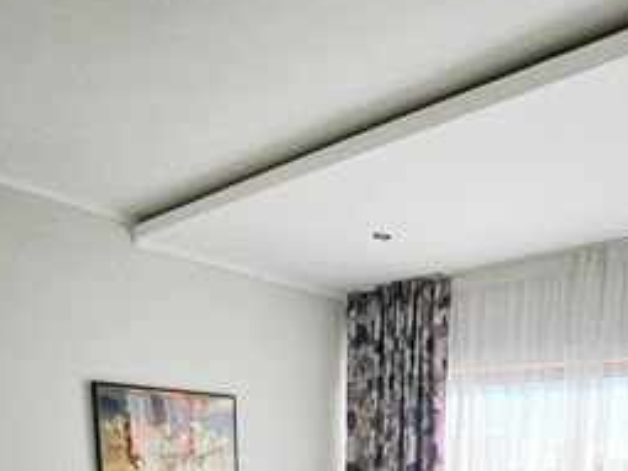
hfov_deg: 48.9
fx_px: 653
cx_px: 486
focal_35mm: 36
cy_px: 616
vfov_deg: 30.8
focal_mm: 1.7
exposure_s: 1/619
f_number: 2.2
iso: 32
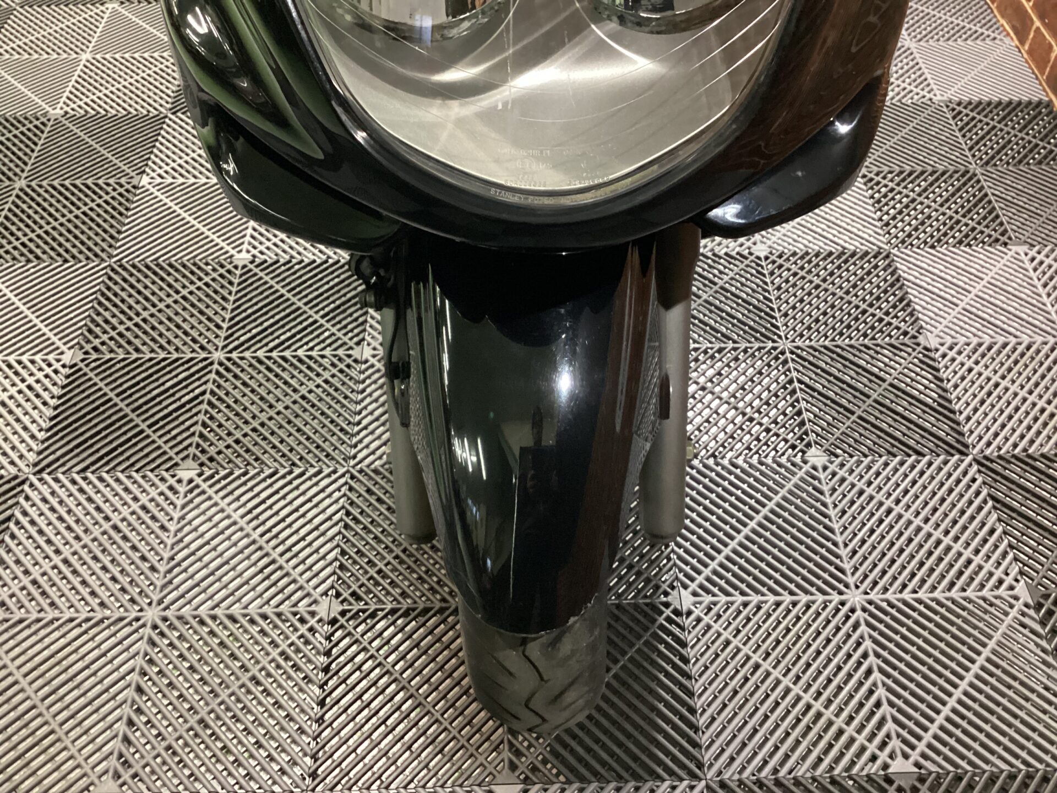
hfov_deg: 58.4
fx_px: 947
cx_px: 528
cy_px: 396
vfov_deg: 45.4
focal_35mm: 31
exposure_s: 1/30
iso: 400
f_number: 2.4
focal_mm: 3.3
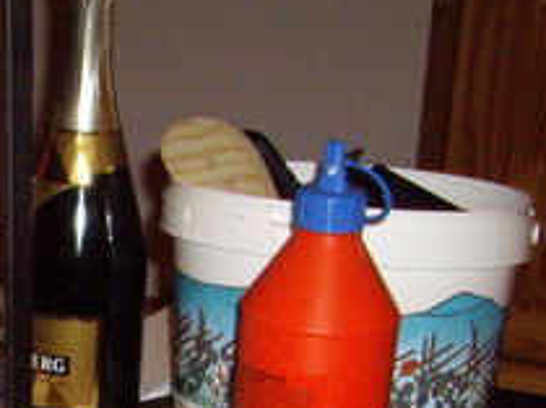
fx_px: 1828
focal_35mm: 116
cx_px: -130
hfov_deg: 16.2
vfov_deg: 12.2
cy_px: 590
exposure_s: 1/40
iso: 400
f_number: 2.7
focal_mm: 6.2
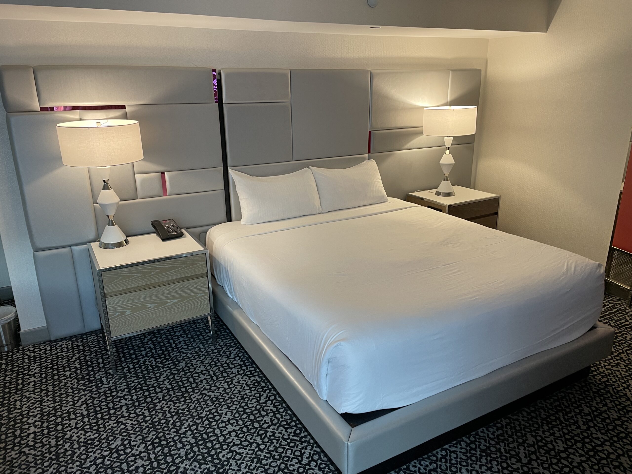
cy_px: 237
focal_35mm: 26
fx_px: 475
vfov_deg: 53.1
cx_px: 316
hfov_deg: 67.3
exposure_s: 1/60
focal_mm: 4.2
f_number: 1.6
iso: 125
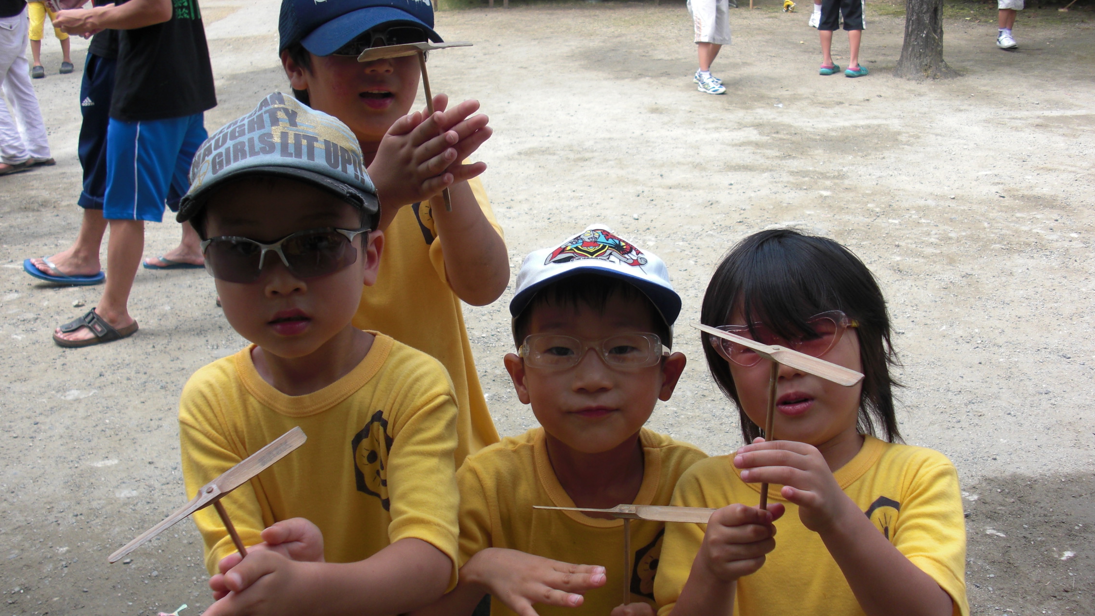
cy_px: 329
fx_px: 1161
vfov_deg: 29.7
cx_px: 541
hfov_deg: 50.5
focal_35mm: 40
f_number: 2.8
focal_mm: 6.3
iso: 50
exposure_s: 1/200
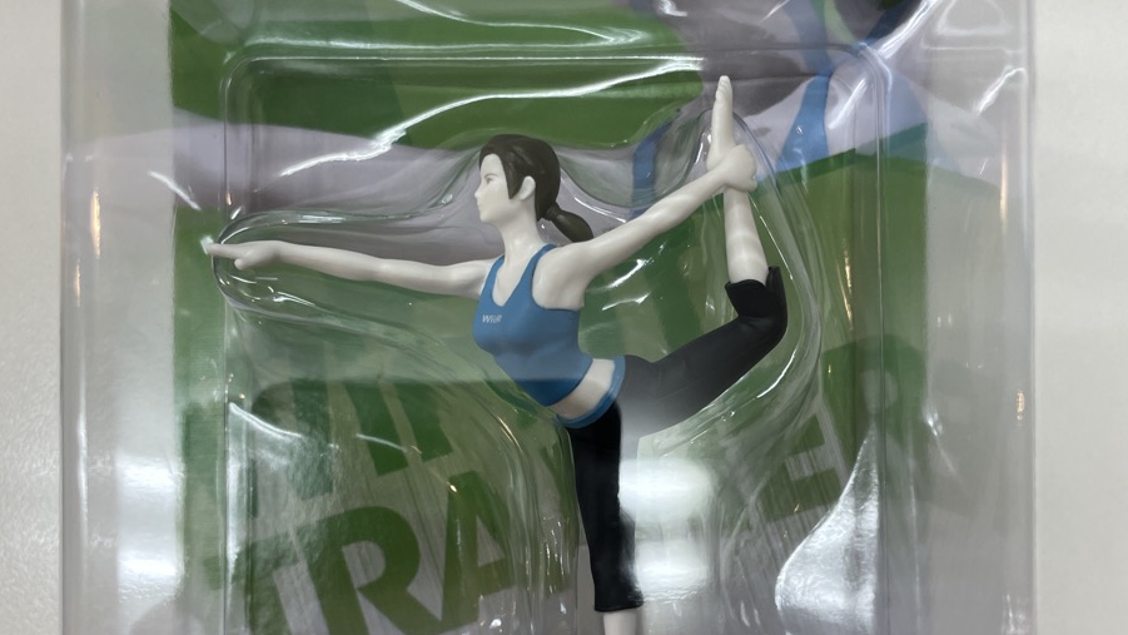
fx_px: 1137
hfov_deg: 52.8
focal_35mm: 38
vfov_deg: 31.0
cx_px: 563
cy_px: 406
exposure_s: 1/100
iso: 80
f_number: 1.6
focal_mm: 4.2
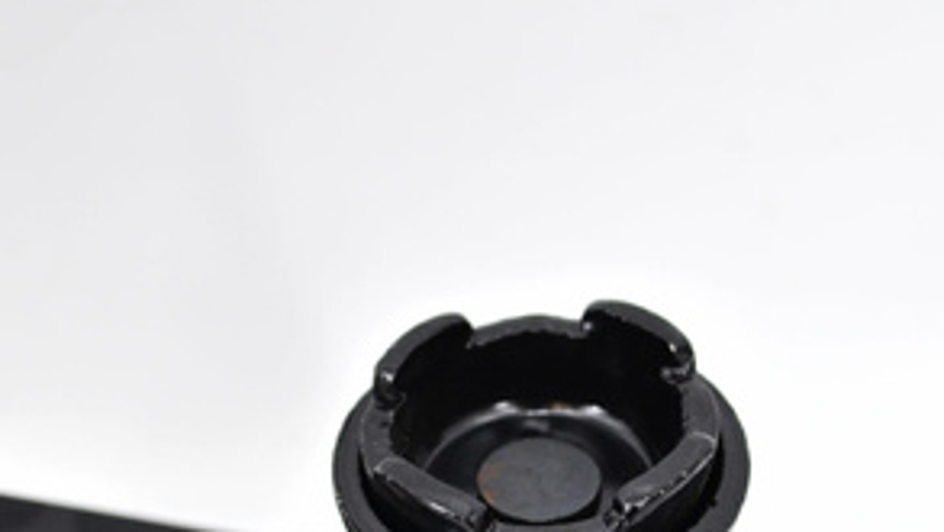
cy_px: 458
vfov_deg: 17.1
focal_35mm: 70
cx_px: 493
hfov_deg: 30.2
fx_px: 1748
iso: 400
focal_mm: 29
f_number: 5.6
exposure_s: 1/100
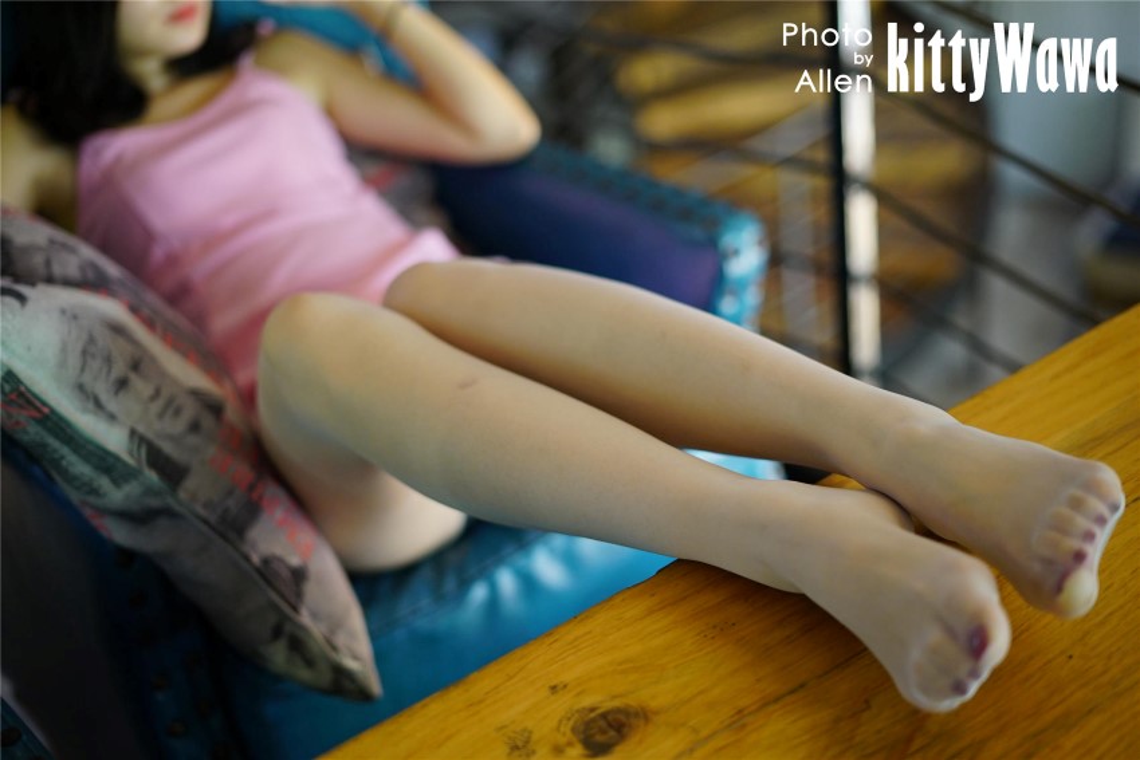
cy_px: 380
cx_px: 570
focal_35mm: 50
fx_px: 1583
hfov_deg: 39.6
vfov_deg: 27.0
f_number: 2
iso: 1000
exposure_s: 1/60
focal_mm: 50
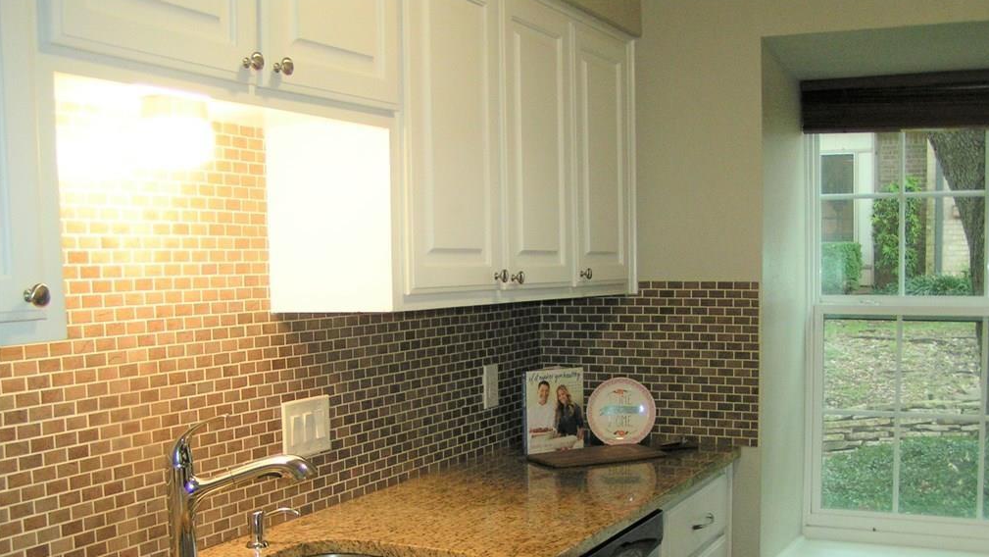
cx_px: 498
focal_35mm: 42
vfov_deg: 28.2
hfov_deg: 48.3
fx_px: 1102
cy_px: 369
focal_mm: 5.8
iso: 200
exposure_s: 1/20
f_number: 2.8
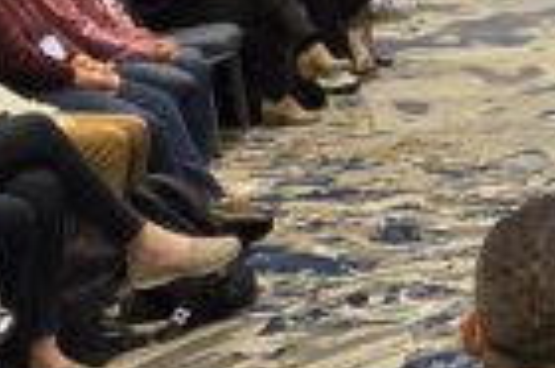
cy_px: -210
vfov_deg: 12.9
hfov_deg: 17.8
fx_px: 1524
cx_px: 904
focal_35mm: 99
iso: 500
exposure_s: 1/60
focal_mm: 2.2
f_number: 2.2
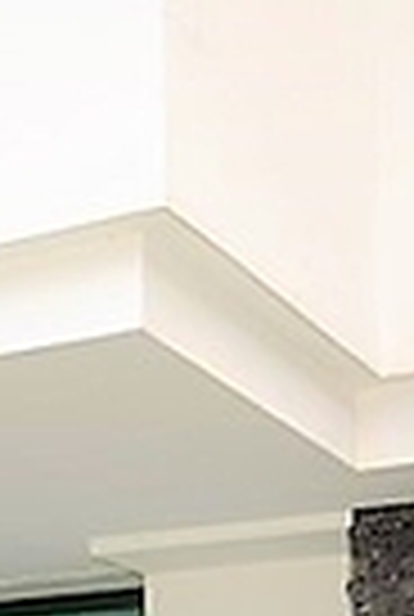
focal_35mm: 103
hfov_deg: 13.2
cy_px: 872
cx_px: 11
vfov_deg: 18.1
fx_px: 1761
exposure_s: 1/160
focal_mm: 13
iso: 100
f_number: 6.3
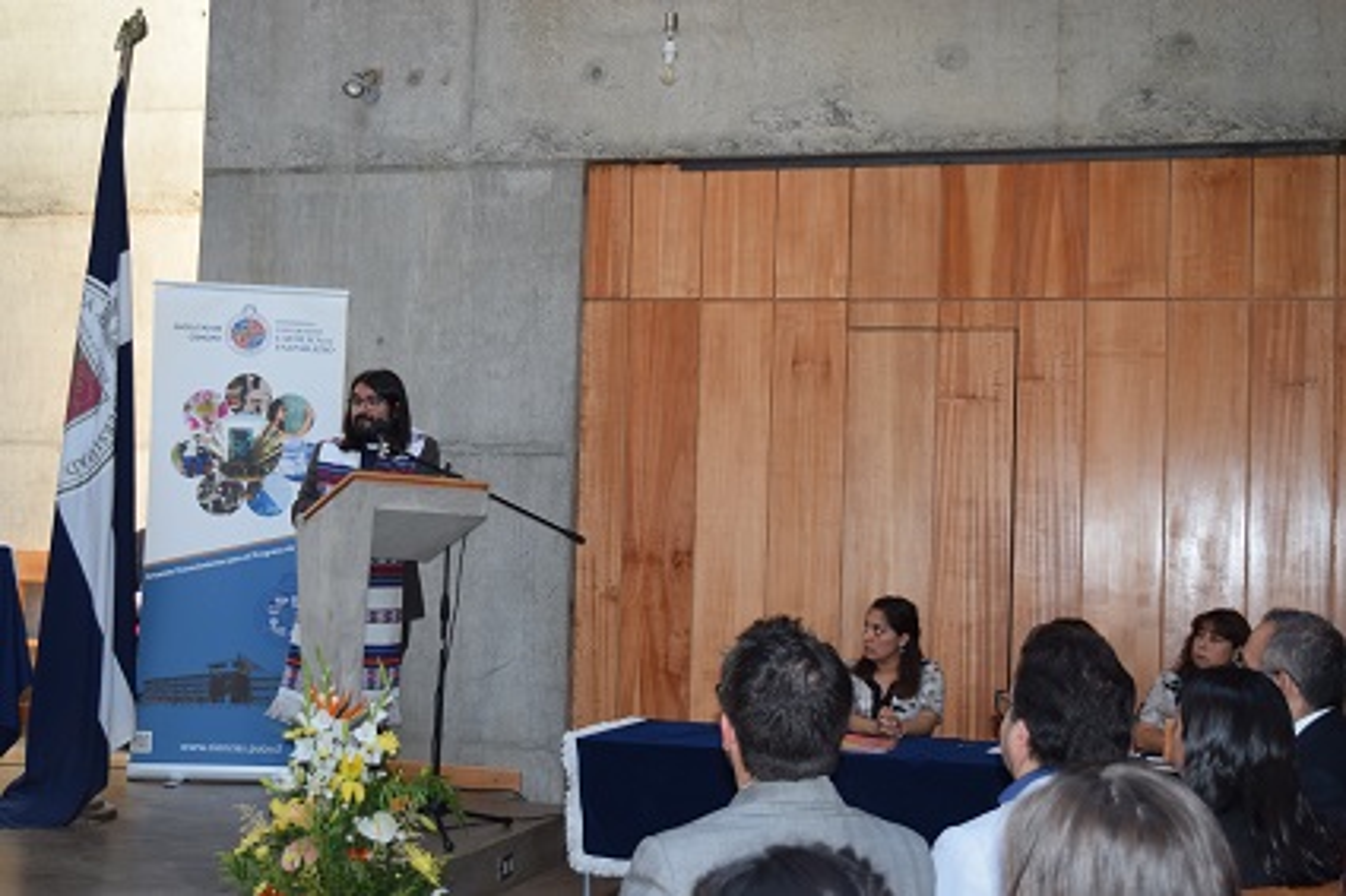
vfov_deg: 26.5
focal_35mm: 51
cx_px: 673
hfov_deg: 38.9
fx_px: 1906
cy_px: 448
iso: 800
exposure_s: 1/60
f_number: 4.5
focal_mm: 34
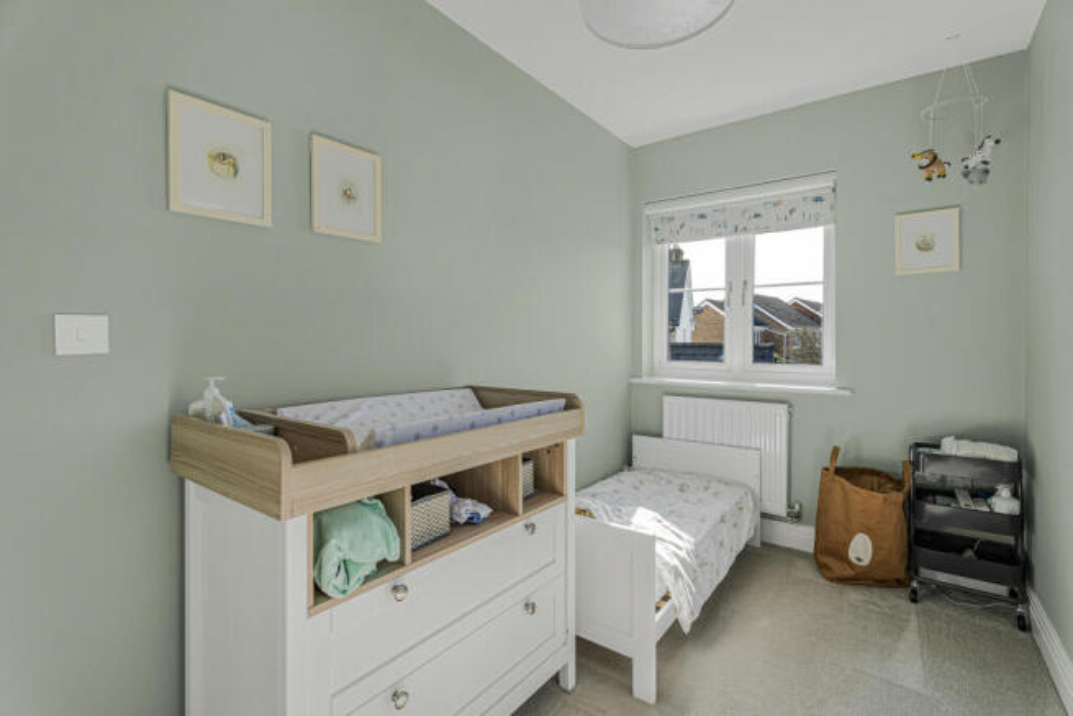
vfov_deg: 73.8
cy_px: 358
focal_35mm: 16
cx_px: 536
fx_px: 477
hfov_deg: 96.7
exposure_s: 1/40
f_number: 8
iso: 400
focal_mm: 16
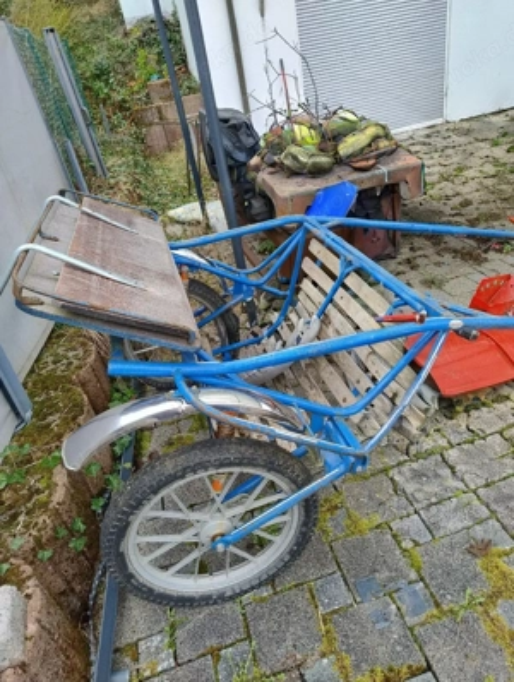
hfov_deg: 57.0
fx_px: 474
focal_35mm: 24
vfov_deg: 71.5
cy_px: 341
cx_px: 257
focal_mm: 5.56
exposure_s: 1/175
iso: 100
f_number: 1.8
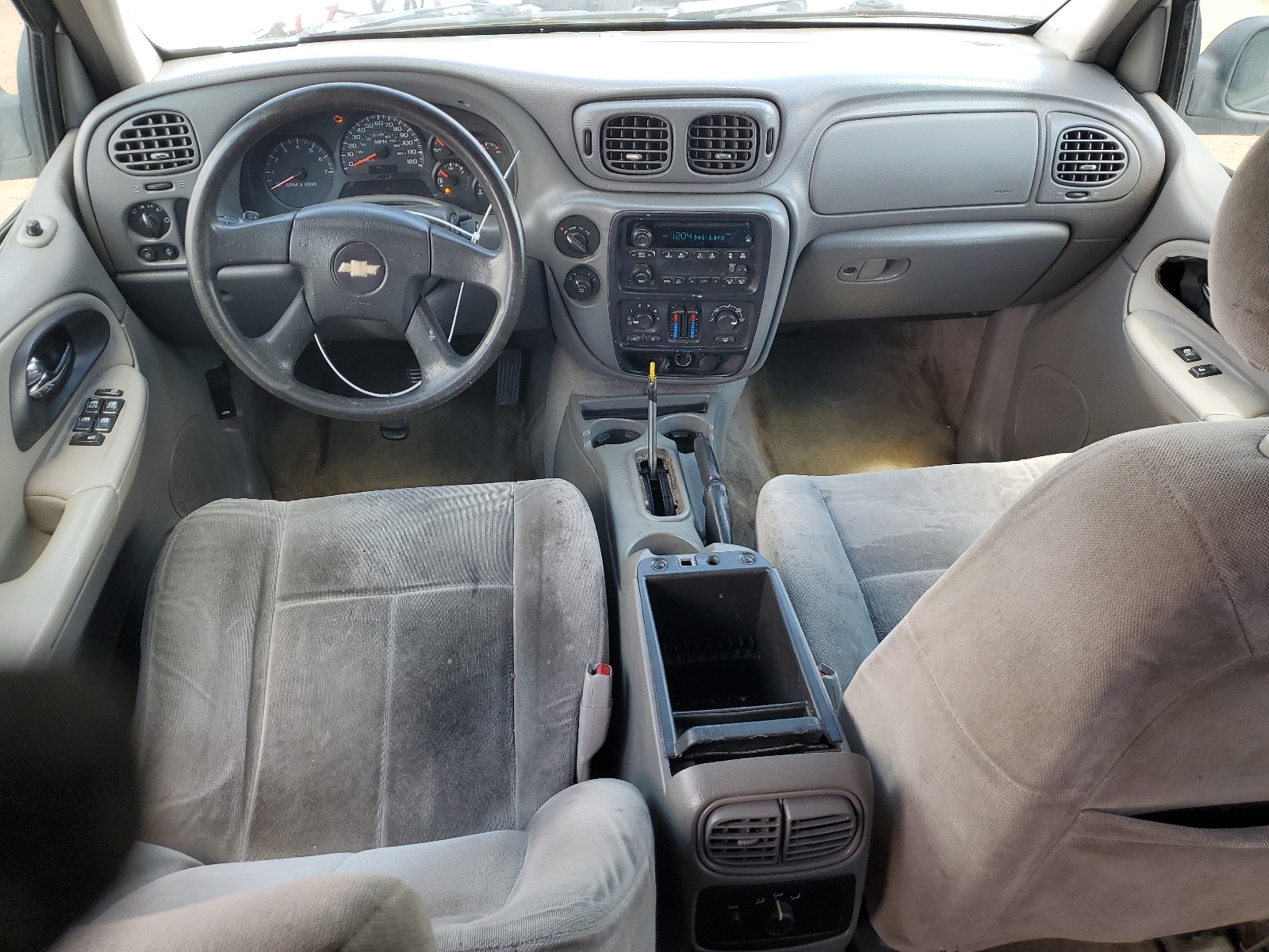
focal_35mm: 26
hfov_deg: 67.3
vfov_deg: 53.1
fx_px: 953
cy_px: 476
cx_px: 634
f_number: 1.5
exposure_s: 1/120
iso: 51
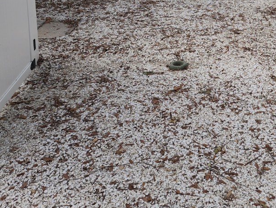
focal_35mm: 55
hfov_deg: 34.2
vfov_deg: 25.2
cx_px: 205
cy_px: -6
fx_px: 439
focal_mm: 6.4
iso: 12
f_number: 1.8
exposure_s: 1/779
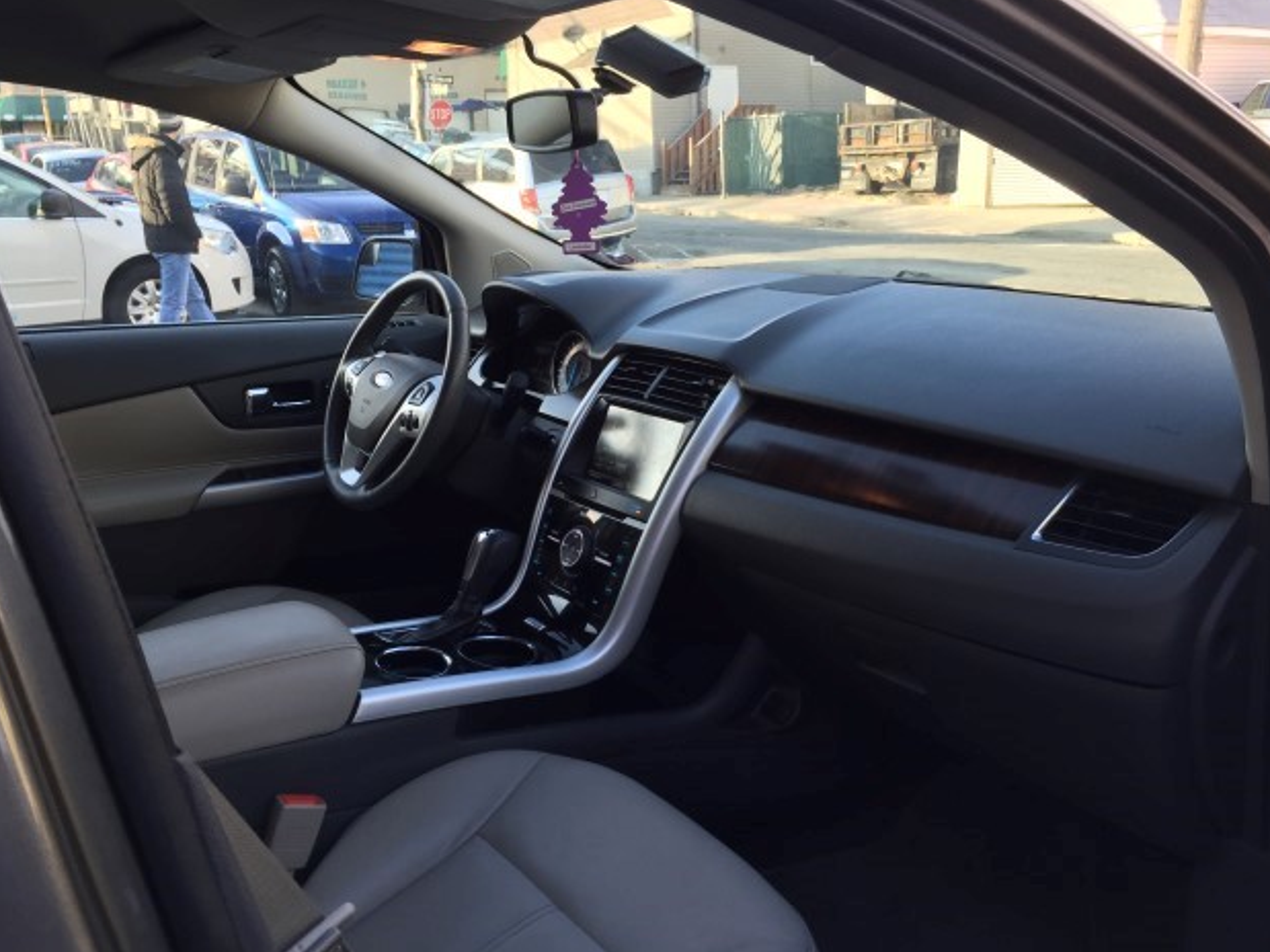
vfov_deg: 46.8
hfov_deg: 60.0
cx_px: 636
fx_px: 1100
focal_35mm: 30
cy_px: 478
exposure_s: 1/120
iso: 40
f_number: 2.2
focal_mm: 4.15
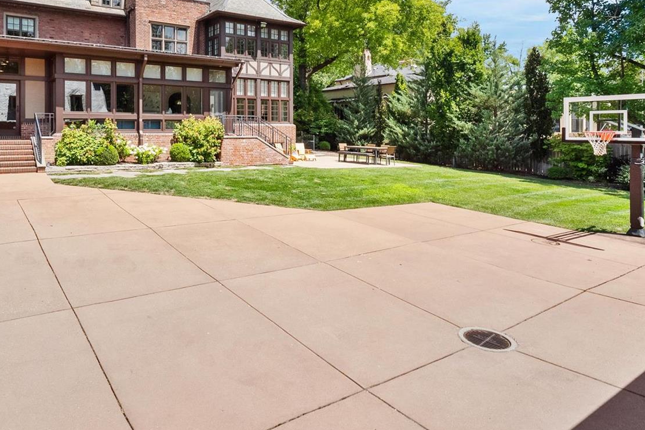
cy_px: 133
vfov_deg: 53.7
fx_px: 412
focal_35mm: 23
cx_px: 237
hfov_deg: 74.6
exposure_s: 1/250
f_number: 8
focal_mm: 8
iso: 400
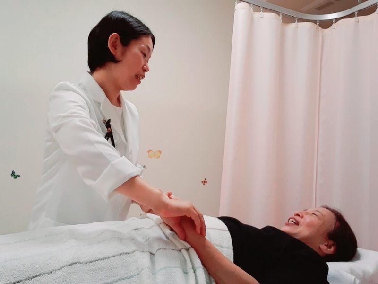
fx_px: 349
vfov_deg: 44.2
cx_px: 189
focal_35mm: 32
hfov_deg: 56.8
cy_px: 142
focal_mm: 2.66
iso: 50
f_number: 2
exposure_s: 1/50
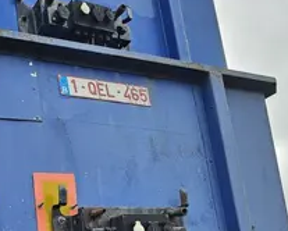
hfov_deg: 33.3
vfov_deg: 27.1
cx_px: 7
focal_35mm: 52
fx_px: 444
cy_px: 244
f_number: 1.7
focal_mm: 6.3
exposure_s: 1/212
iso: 20
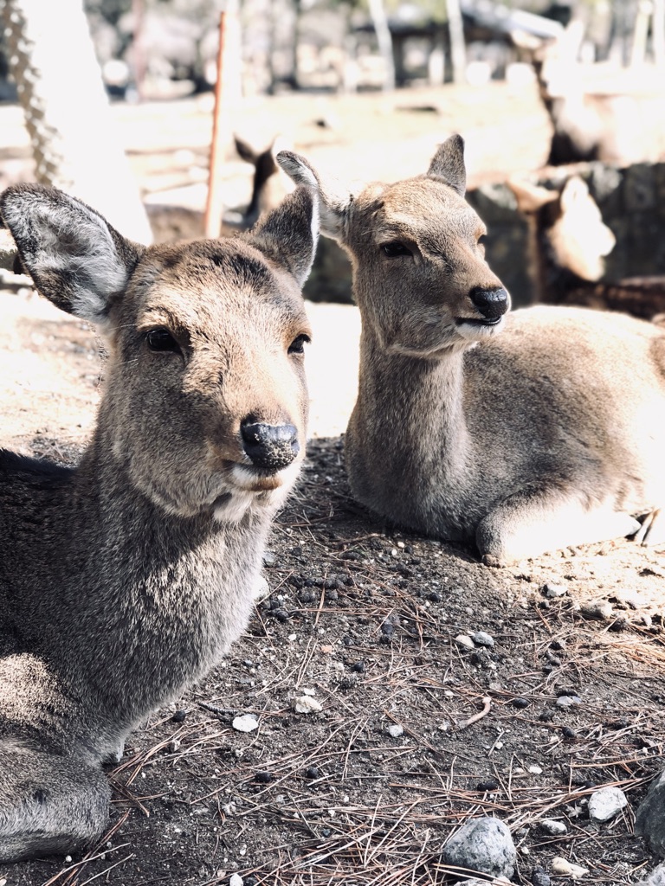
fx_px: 1460
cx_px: 332
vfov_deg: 33.8
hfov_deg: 25.7
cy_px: 443
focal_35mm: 57
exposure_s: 1/121
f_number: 2.8
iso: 20
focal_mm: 6.6
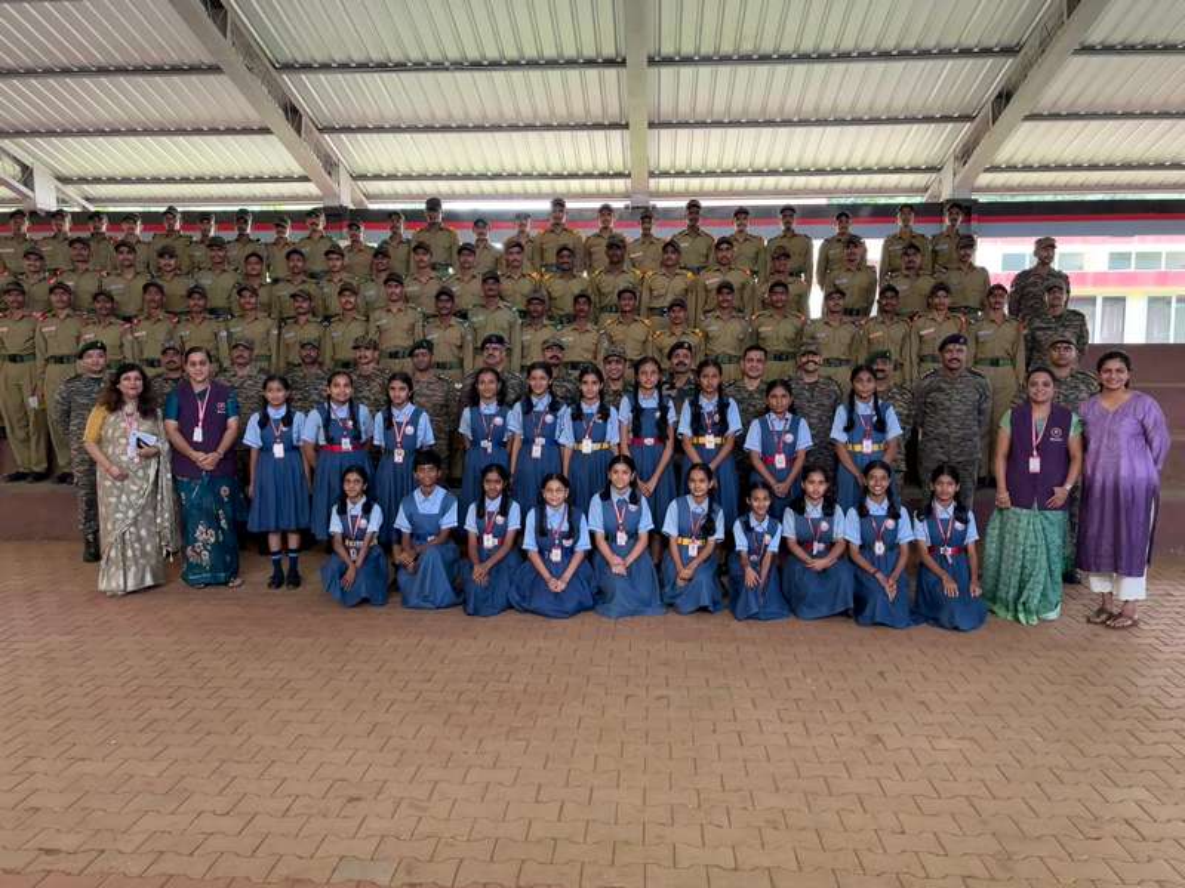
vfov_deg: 53.1
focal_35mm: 26
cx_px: 592
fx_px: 890
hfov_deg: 67.3
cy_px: 444
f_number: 1.6
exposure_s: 1/52
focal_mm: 5.96
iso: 160
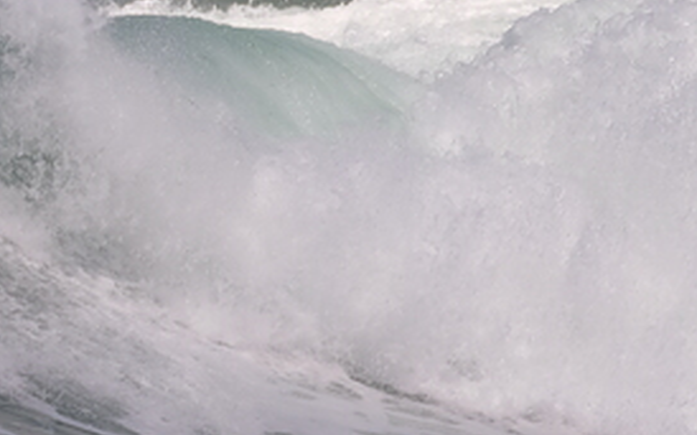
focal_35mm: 1750
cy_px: 47
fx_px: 33229
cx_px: -221
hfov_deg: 1.2
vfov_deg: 0.8
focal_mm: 400
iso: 200
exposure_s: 1/1600
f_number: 6.3
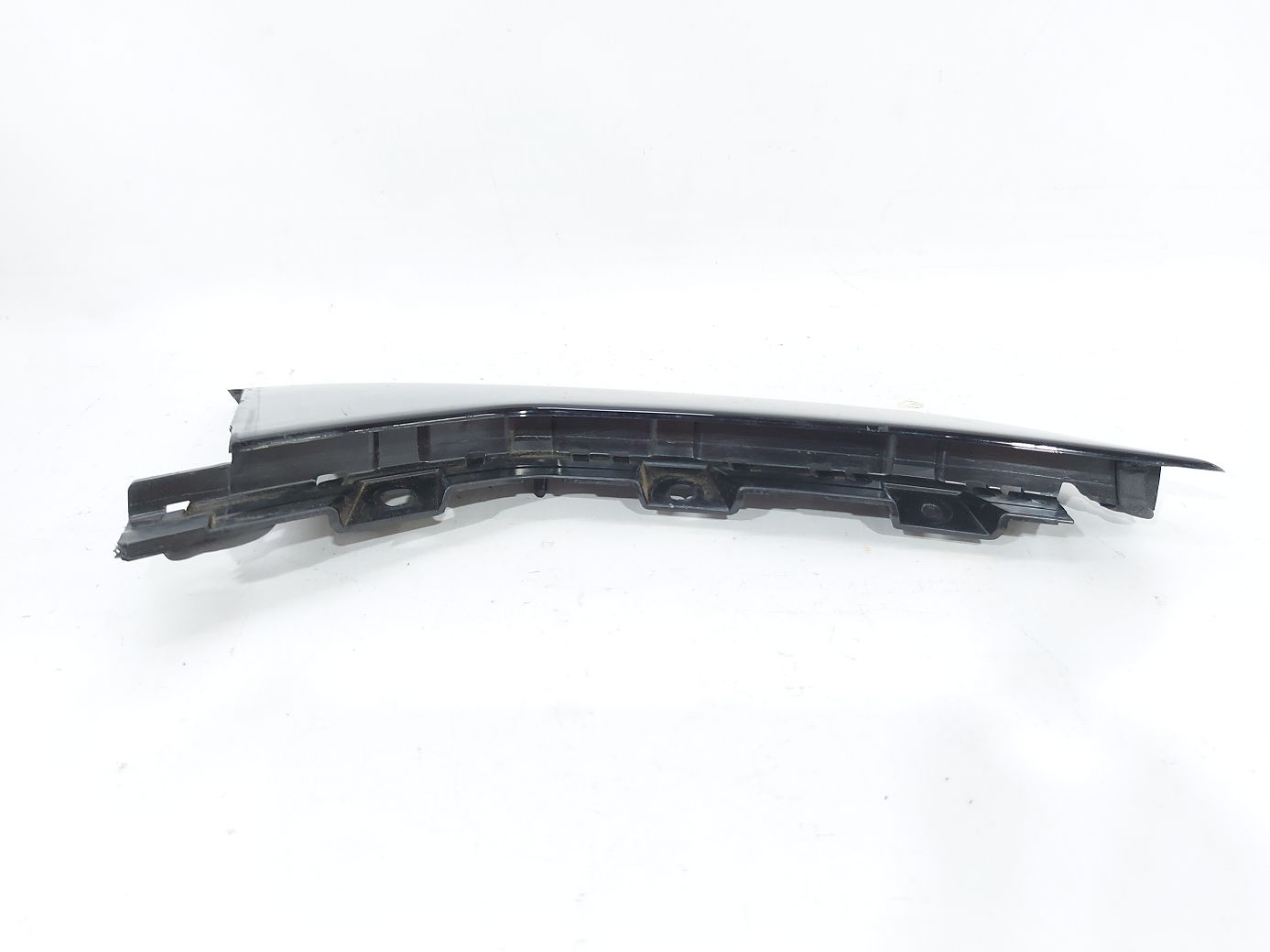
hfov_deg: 71.6
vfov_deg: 56.8
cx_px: 635
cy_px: 476
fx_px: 880
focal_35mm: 24
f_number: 1.8
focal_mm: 5.23
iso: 80
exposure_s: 1/50
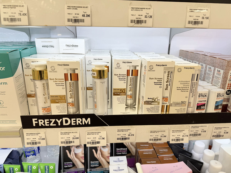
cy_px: 86
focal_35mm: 24
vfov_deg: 56.8
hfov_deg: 71.6
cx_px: 116
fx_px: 160
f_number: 1.78
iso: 50
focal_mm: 6.76
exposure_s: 1/121
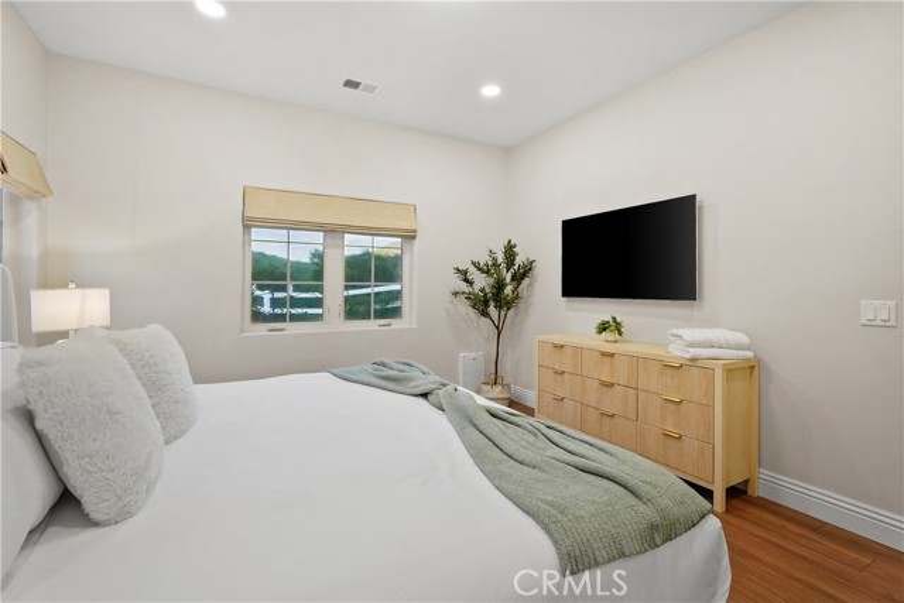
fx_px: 402
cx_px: 452
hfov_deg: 96.7
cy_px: 302
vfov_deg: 73.8
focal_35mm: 16
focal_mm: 16
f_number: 5.6
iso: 1000
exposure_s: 1/15
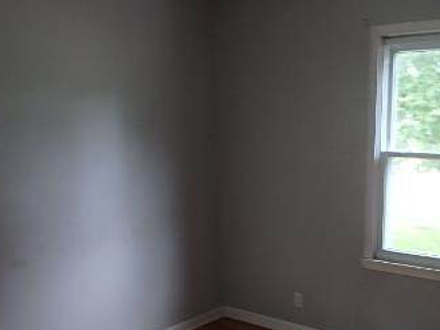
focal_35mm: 41
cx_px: 305
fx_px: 521
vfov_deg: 34.2
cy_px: 259
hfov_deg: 44.9
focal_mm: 3.7
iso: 200
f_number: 3.5
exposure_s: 1/50
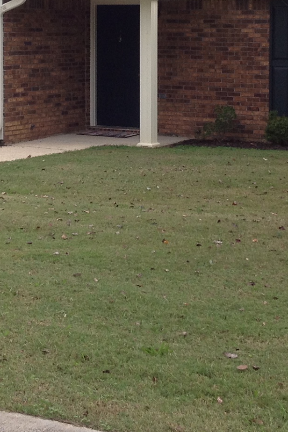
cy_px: 66
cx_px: 123
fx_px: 1224
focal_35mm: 102
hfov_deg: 13.4
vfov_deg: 19.7
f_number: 2.4
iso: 50
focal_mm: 4.28
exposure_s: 1/643
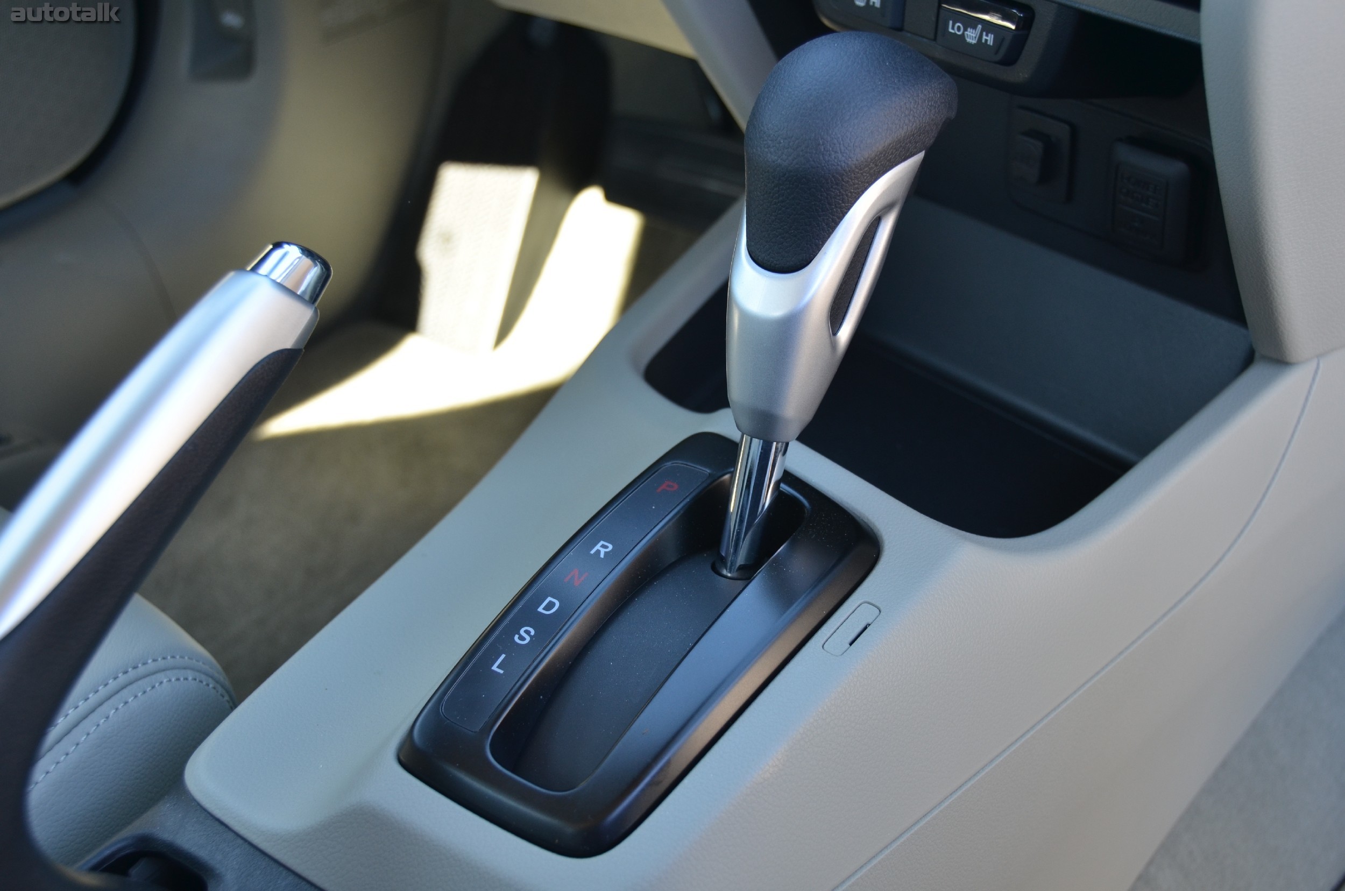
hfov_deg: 41.2
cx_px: 672
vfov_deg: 28.0
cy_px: 446
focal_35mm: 48
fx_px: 1790
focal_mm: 32
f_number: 5
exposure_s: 1/100
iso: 400
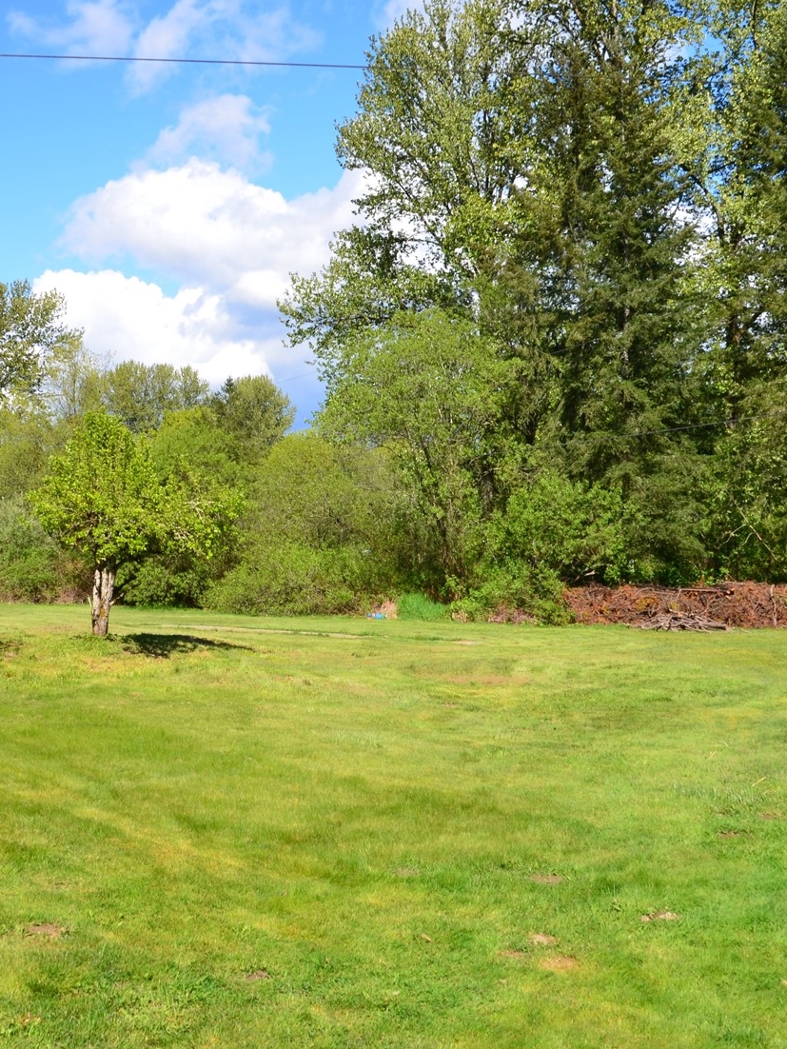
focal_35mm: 40
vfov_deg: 46.8
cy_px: 524
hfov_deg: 35.6
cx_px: 259
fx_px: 1212
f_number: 11
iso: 110
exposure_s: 1/125
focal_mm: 18
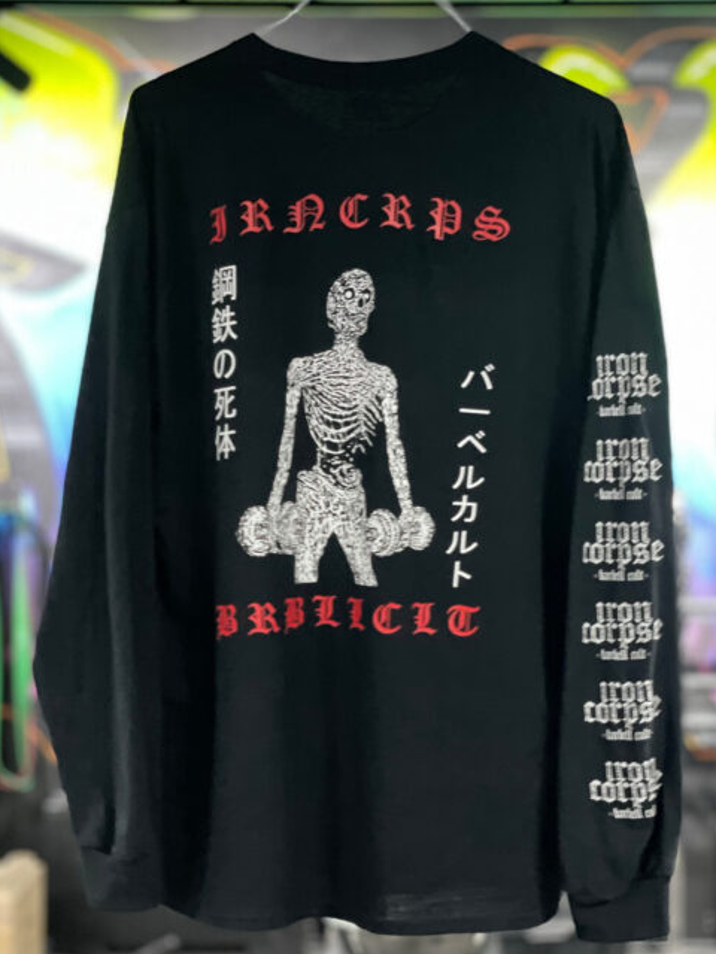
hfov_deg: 22.6
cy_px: 437
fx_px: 1793
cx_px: 361
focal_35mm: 65
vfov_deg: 29.8
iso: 400
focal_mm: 6
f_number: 2
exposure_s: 1/14
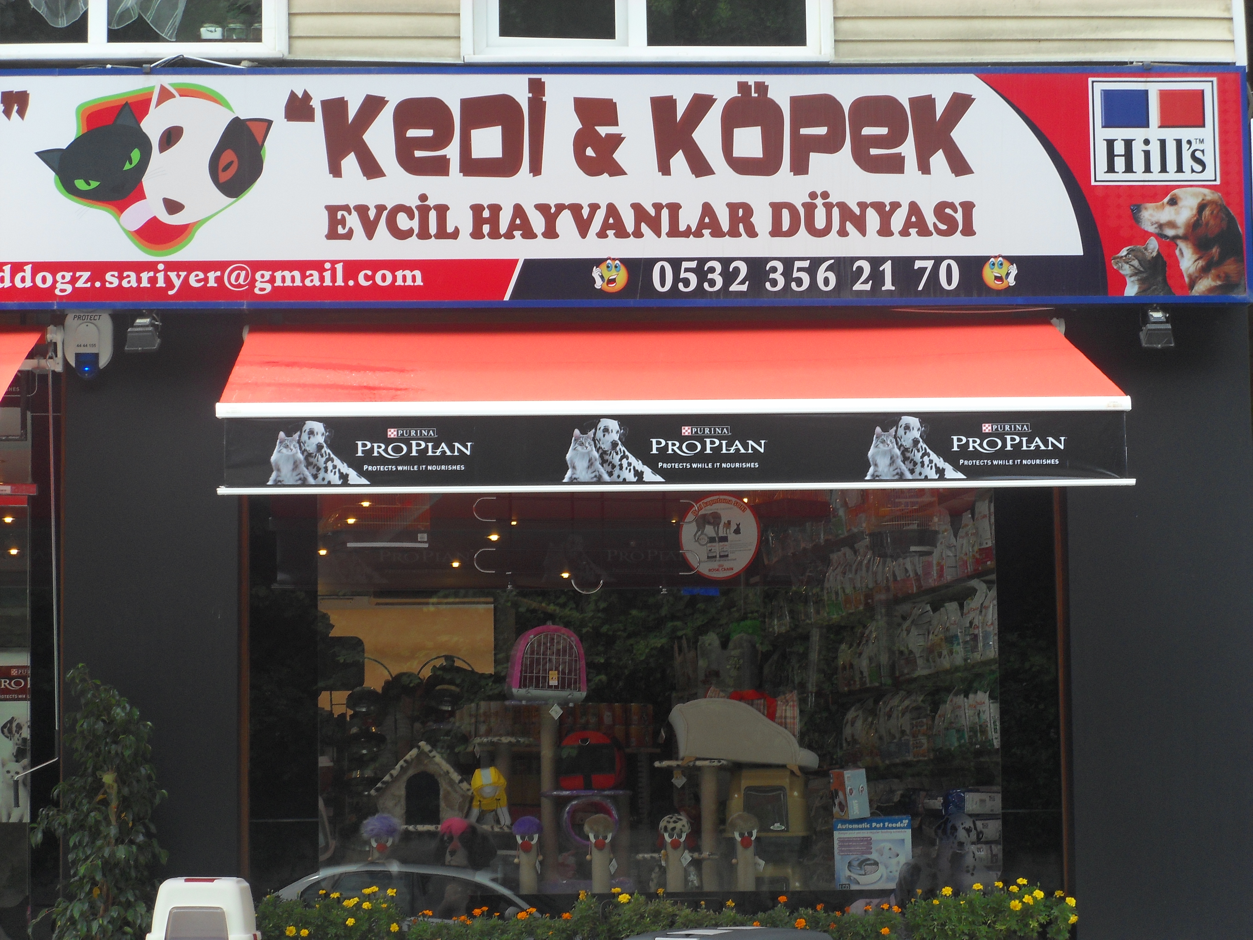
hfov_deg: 20.7
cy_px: 470
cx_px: 626
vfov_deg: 15.6
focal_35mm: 95
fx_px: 3439
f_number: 4.7
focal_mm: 17.3
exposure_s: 1/125
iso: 80
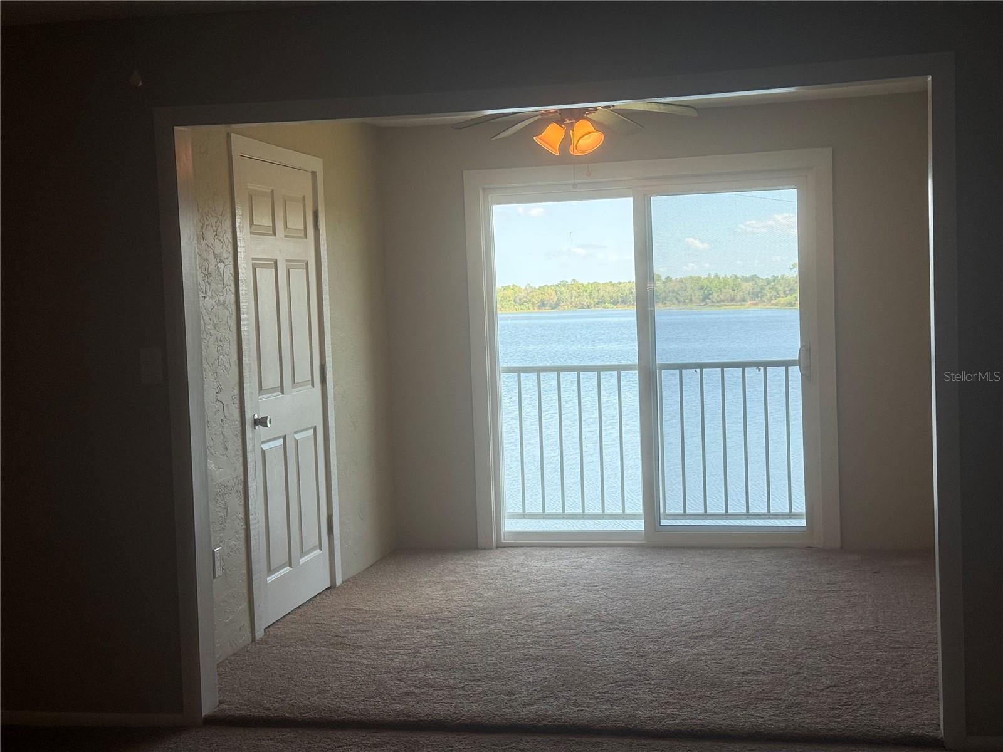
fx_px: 1391
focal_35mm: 48
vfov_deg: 30.3
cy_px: 376
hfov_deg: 39.7
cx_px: 502
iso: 64
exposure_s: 1/432
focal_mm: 6.76
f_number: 1.78
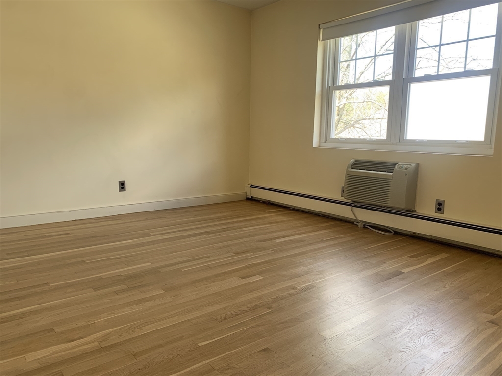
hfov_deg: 67.3
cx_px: 251
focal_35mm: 26
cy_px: 188
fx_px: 377
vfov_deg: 53.1
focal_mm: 4.25
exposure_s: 1/121
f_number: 1.8
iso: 64
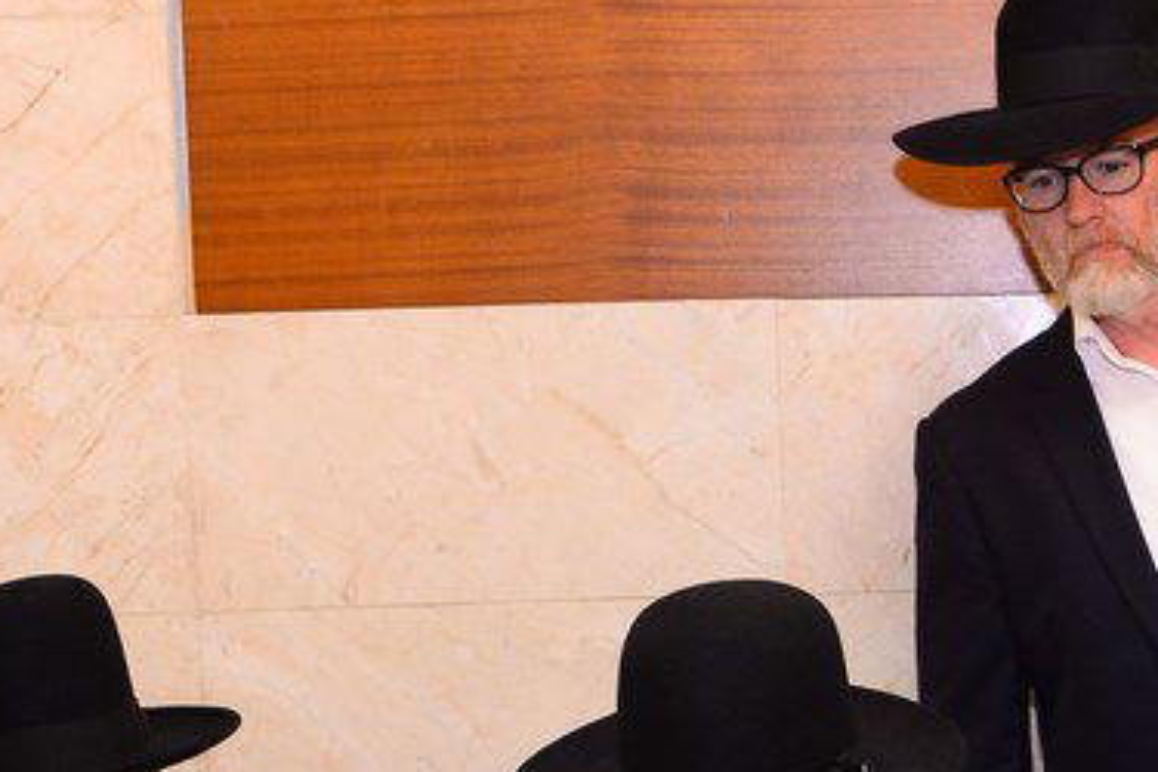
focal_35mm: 86
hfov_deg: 21.6
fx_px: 2766
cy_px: 778
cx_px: 1454
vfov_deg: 15.6
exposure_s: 1/100
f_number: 5.6
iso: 1600
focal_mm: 28
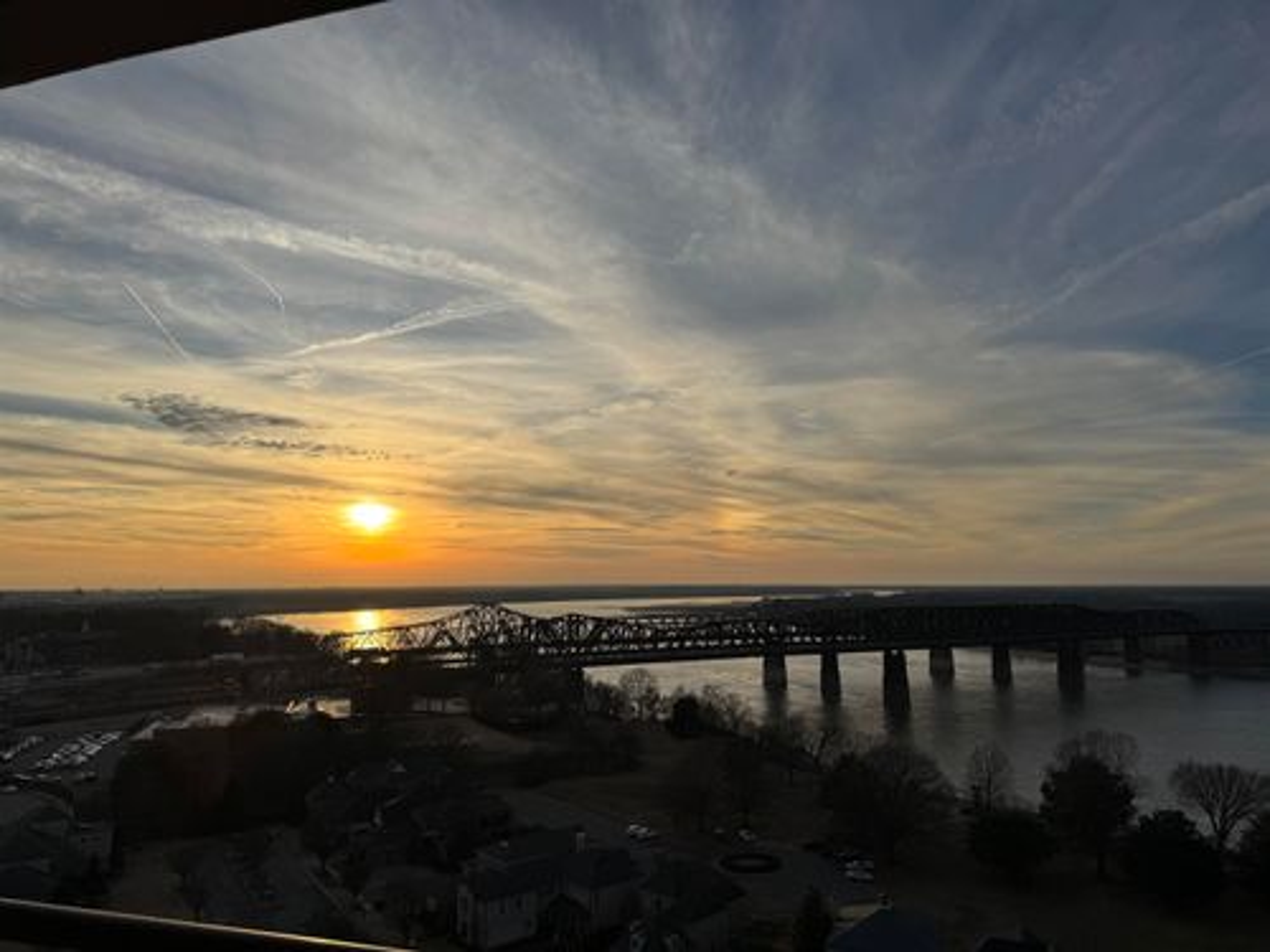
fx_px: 881
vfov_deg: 56.8
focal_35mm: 24
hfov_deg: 71.6
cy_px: 476
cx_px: 635
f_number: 1.78
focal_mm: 6.76
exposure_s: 1/7937
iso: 80
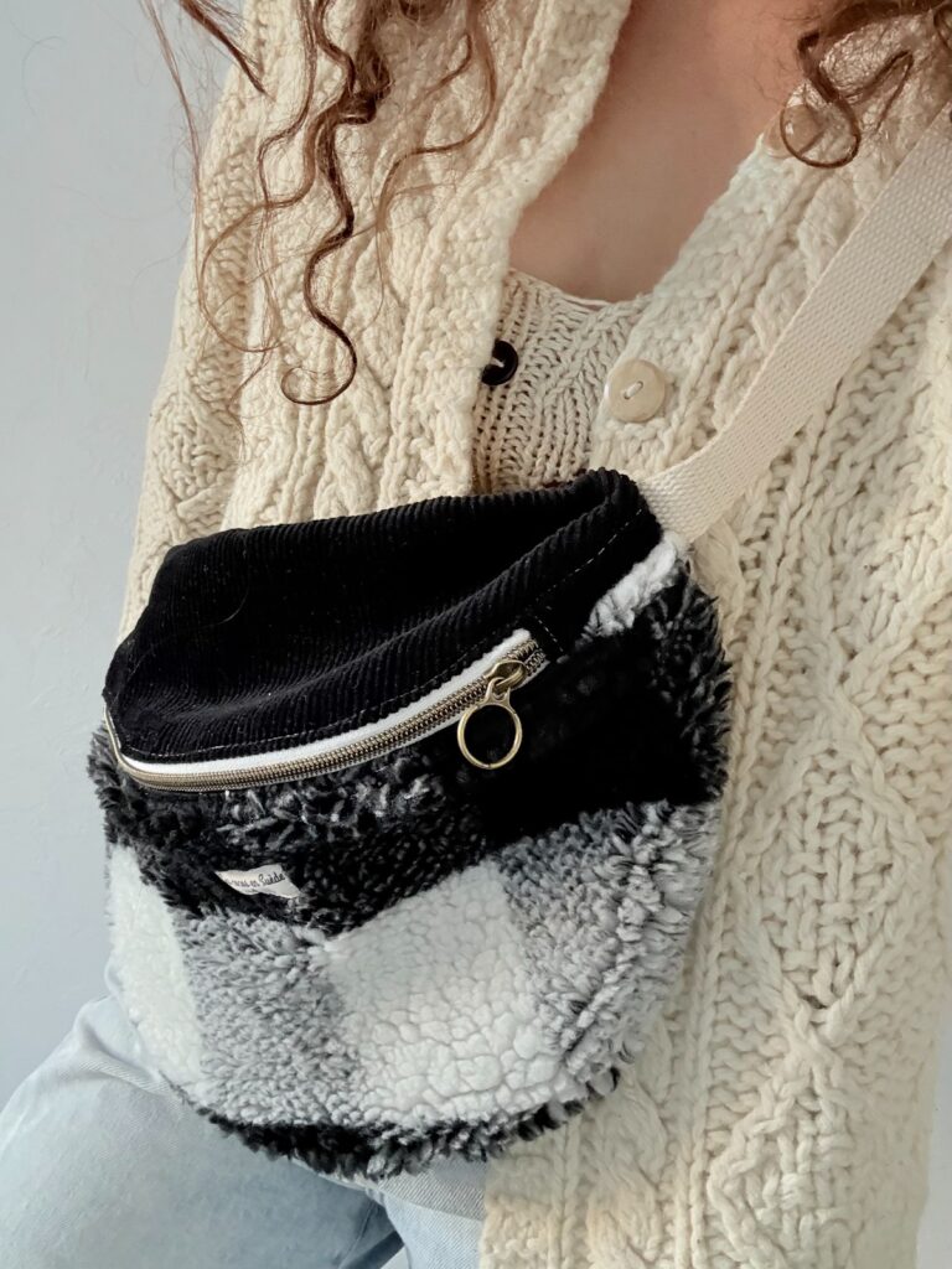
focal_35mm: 30
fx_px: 1100
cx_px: 476
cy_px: 634
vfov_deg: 60.0
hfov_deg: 46.8
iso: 200
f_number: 1.9
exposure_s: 1/60
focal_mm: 2.69
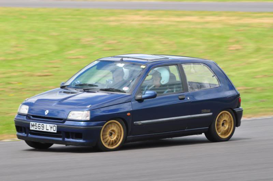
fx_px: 2726
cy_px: 90
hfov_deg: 5.7
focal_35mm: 360
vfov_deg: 3.8
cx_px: 136
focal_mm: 240
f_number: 10
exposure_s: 1/250
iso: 200
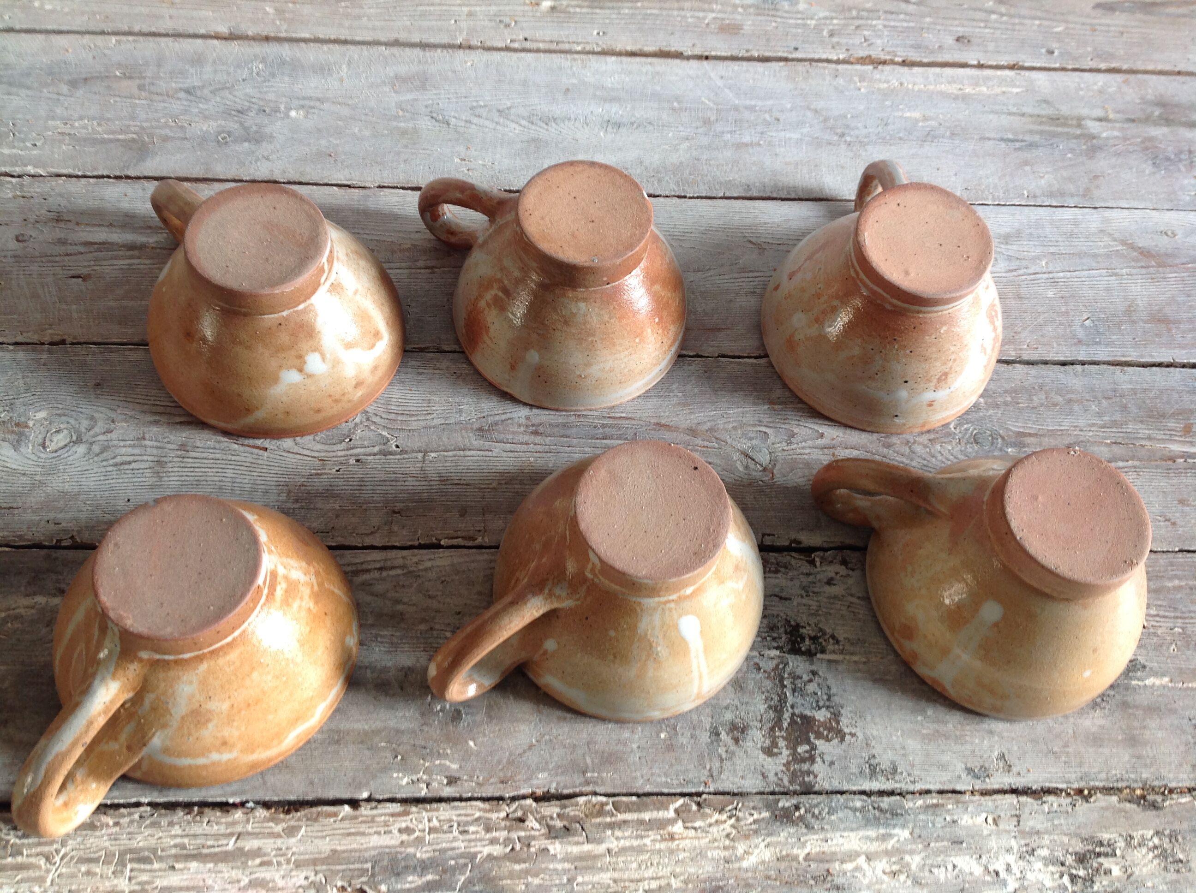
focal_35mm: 35
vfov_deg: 40.6
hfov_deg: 52.7
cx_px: 598
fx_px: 1207
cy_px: 446
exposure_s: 1/20
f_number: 2.4
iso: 50
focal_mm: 4.28
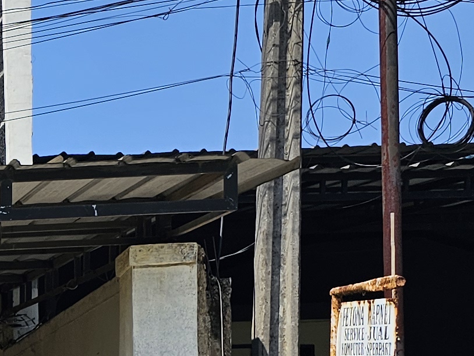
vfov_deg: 12.3
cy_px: 571
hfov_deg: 15.3
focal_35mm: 113
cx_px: -345
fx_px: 1548
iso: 10
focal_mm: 6.3
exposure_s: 1/736
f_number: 1.7
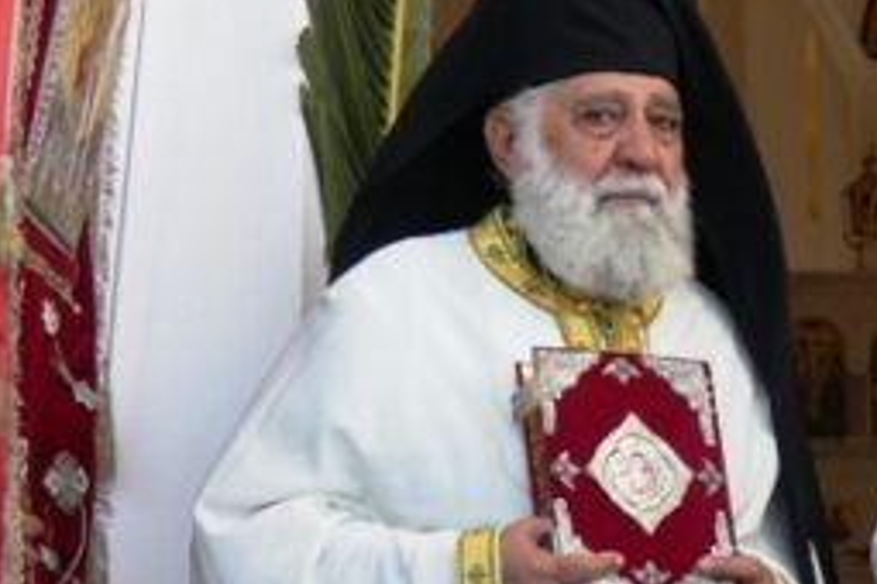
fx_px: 4092
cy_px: 685
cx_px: 1111
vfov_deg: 8.1
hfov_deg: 11.9
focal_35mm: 168
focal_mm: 9.9
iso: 80
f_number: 4
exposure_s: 1/100
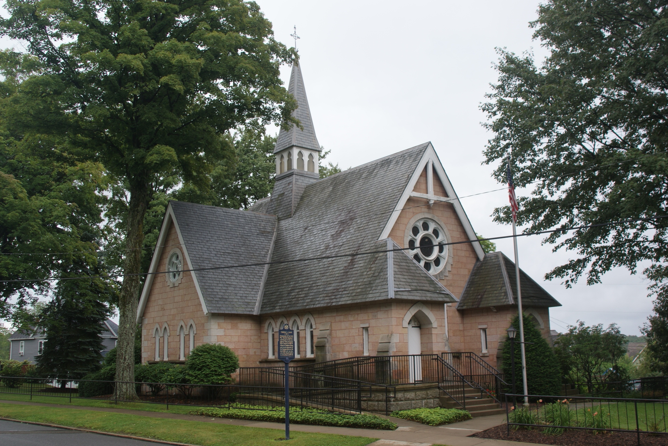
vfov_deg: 36.9
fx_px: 668
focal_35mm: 36
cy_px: 223
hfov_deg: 53.1
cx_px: 334
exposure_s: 1/80
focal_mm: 24
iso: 100
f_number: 8
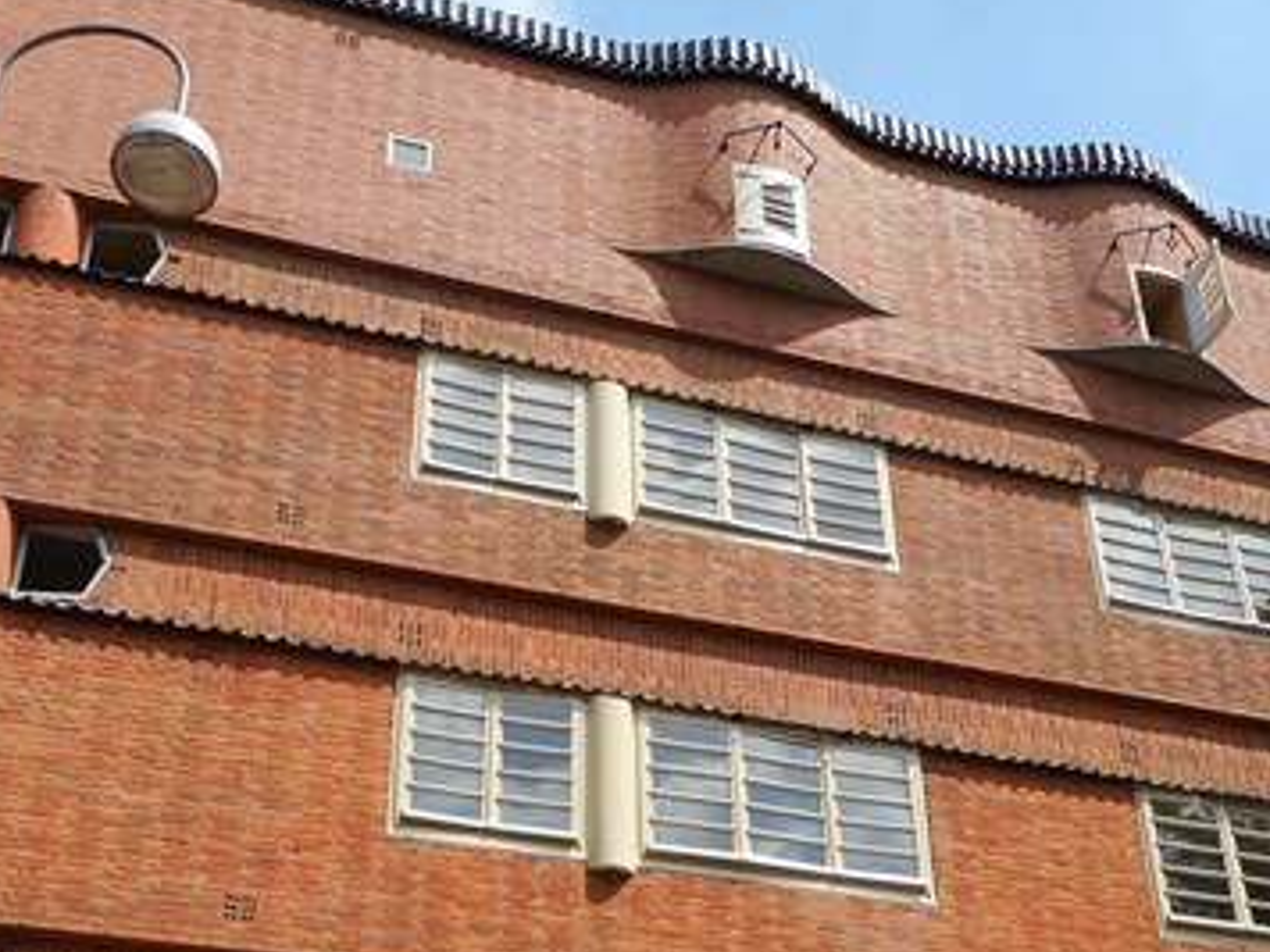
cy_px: 806
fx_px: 1651
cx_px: 646
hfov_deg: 42.1
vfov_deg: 31.1
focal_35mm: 45
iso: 80
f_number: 3.7
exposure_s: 1/640
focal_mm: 4.5
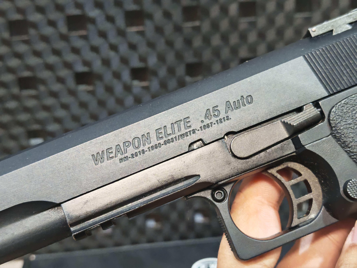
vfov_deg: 30.3
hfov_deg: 39.7
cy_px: 134
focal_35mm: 48
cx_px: 178
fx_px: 495
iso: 500
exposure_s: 1/33
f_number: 2
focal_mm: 6.83
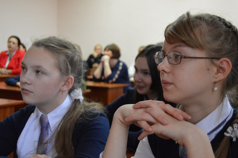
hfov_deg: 32.9
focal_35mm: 61
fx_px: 403
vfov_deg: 22.2
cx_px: 123
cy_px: 78
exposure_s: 1/100
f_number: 4.8
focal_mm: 38
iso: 3200
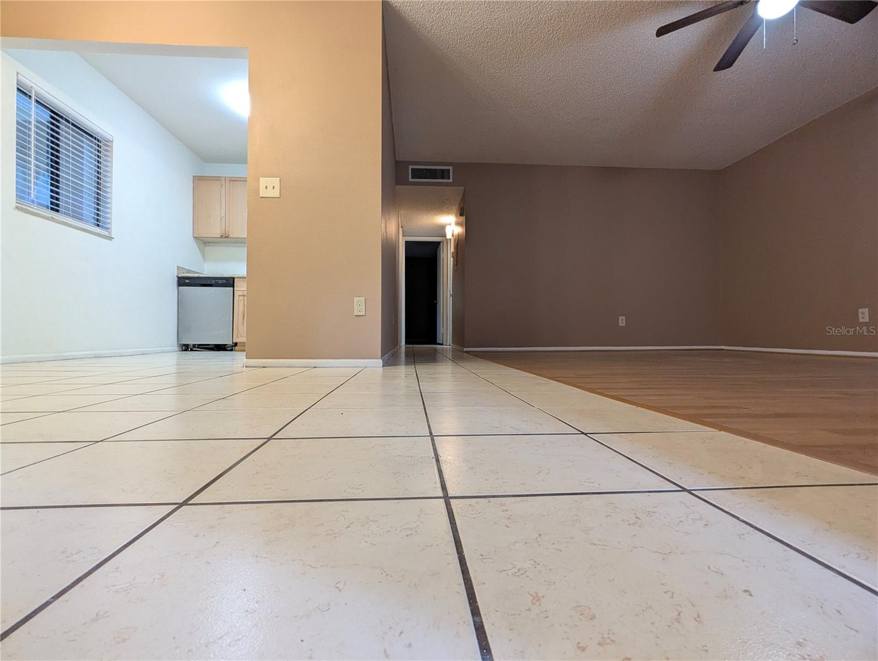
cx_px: 439
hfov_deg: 94.4
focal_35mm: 16
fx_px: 406
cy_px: 330
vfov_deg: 78.2
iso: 167
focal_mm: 2.35
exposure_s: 1/24
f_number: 2.2
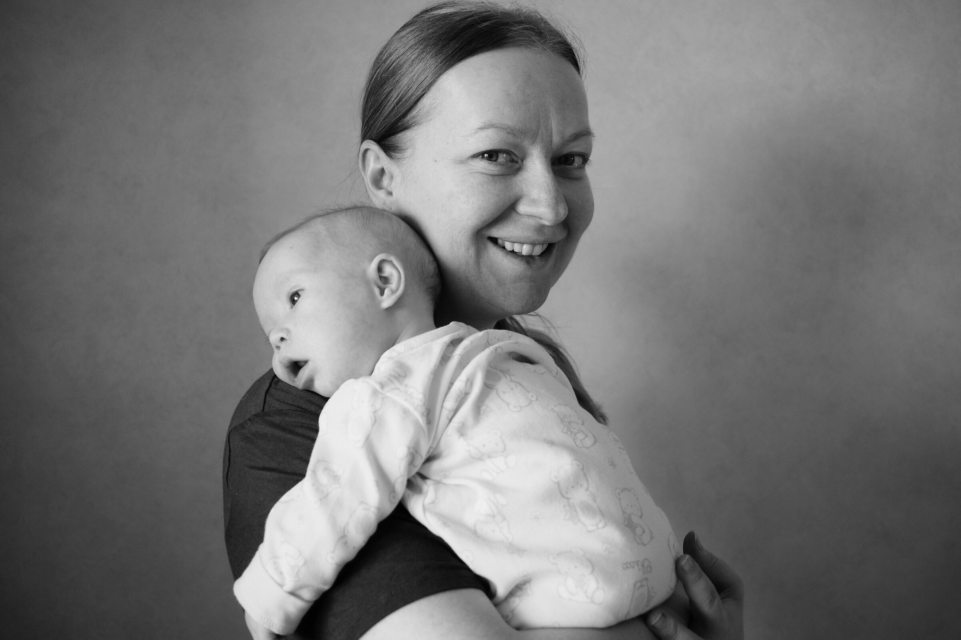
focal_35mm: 41
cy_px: 320
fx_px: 1094
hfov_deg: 47.4
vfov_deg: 32.6
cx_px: 480
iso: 1000
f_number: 2.8
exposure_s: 1/200
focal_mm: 27
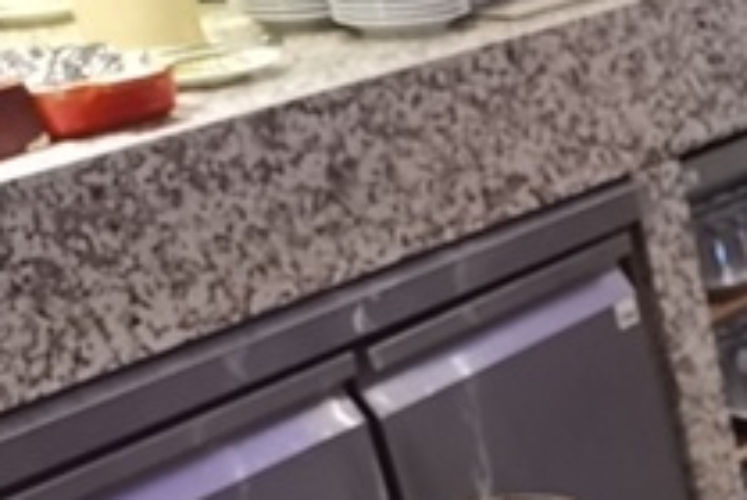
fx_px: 2369
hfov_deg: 14.9
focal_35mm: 114
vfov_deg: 11.0
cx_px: 1469
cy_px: 1002
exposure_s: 1/30
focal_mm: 3.95
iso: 800
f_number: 1.8
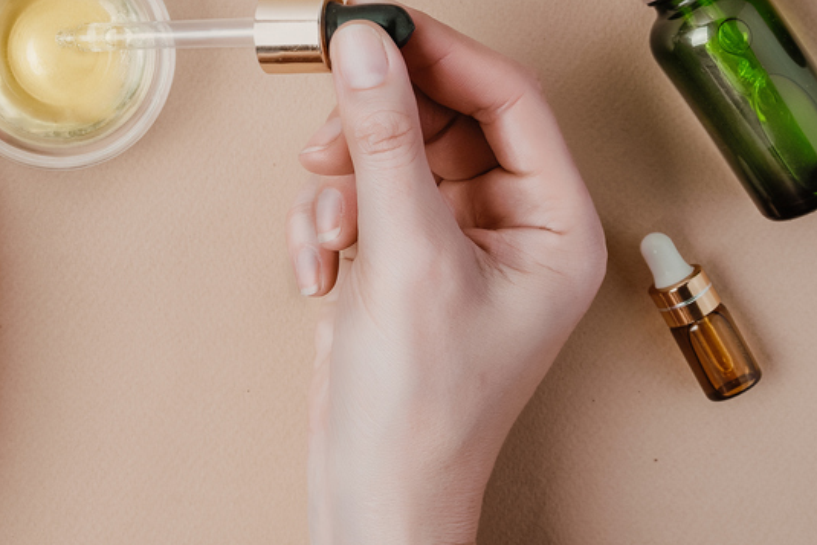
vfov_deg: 15.1
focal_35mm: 89
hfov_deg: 22.2
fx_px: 2020
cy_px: 22
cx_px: 47
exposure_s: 1/125
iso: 250
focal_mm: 38
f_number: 13
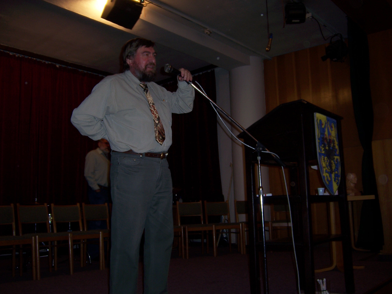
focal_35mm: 36
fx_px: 408
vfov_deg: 39.7
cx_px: 196
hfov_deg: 51.4
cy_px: 147
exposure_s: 1/60
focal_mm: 6.2
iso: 80
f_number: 2.8
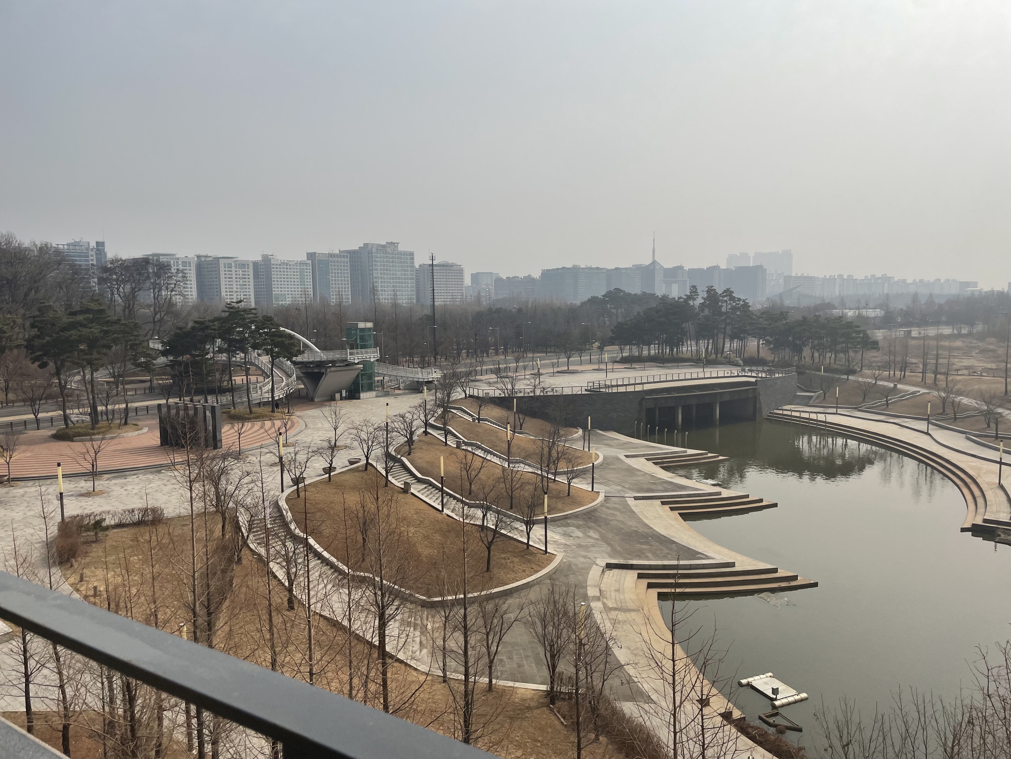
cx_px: 506
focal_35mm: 26
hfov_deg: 67.3
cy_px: 380
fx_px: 759
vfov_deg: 53.1
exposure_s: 1/6897
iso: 32
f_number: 1.6
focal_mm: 4.2
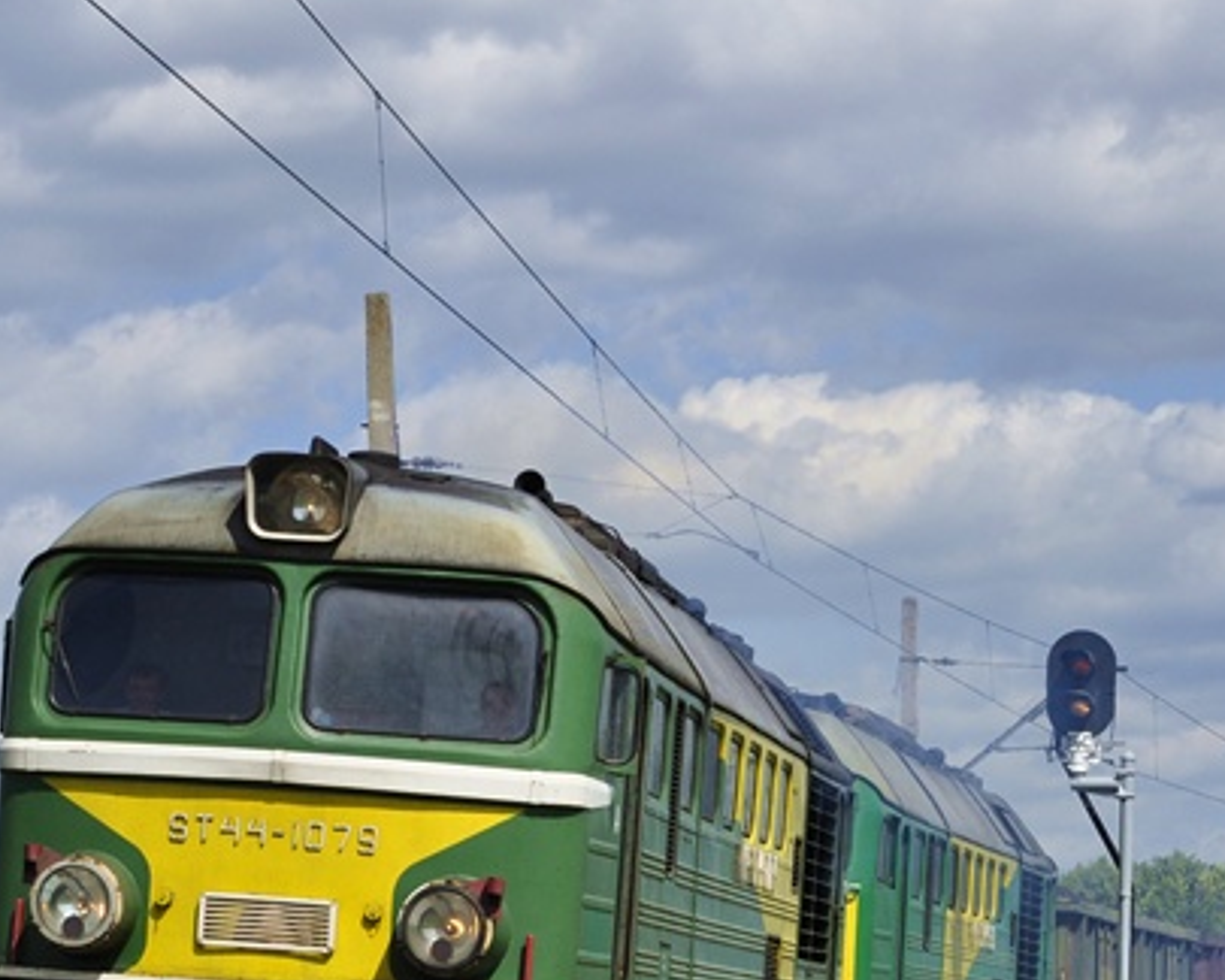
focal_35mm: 150
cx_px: 708
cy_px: 895
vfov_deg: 10.2
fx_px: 5438
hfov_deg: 12.8
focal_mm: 48
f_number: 11
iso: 200
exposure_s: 1/500
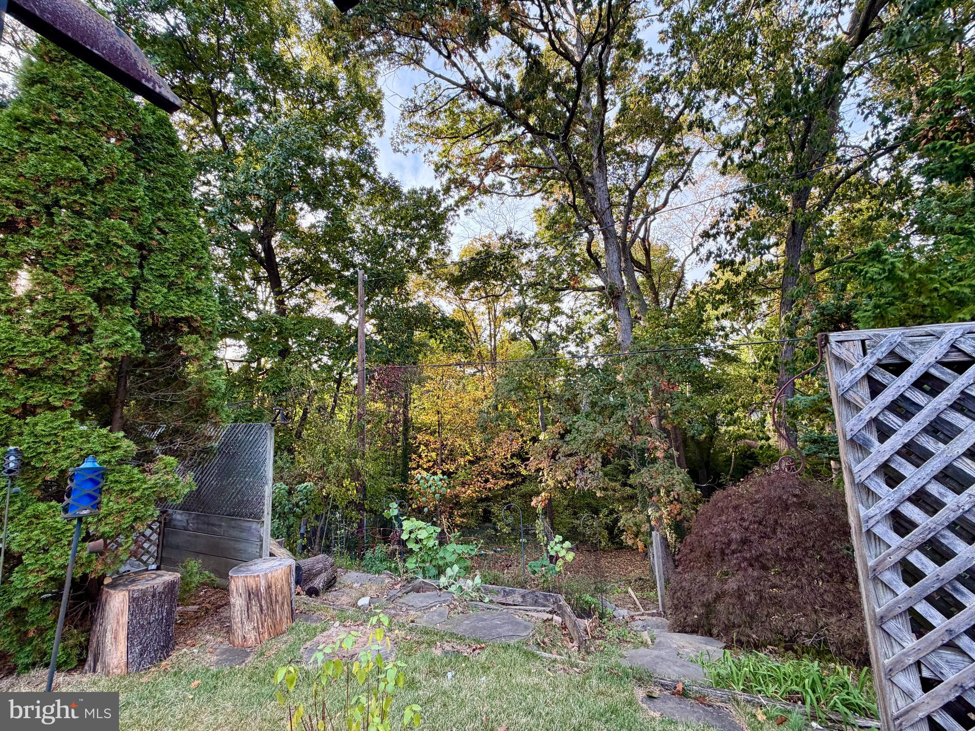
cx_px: 488
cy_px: 366
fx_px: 394
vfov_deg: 85.7
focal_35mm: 14
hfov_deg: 102.1
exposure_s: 1/121
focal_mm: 2.22
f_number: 2.2
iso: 80
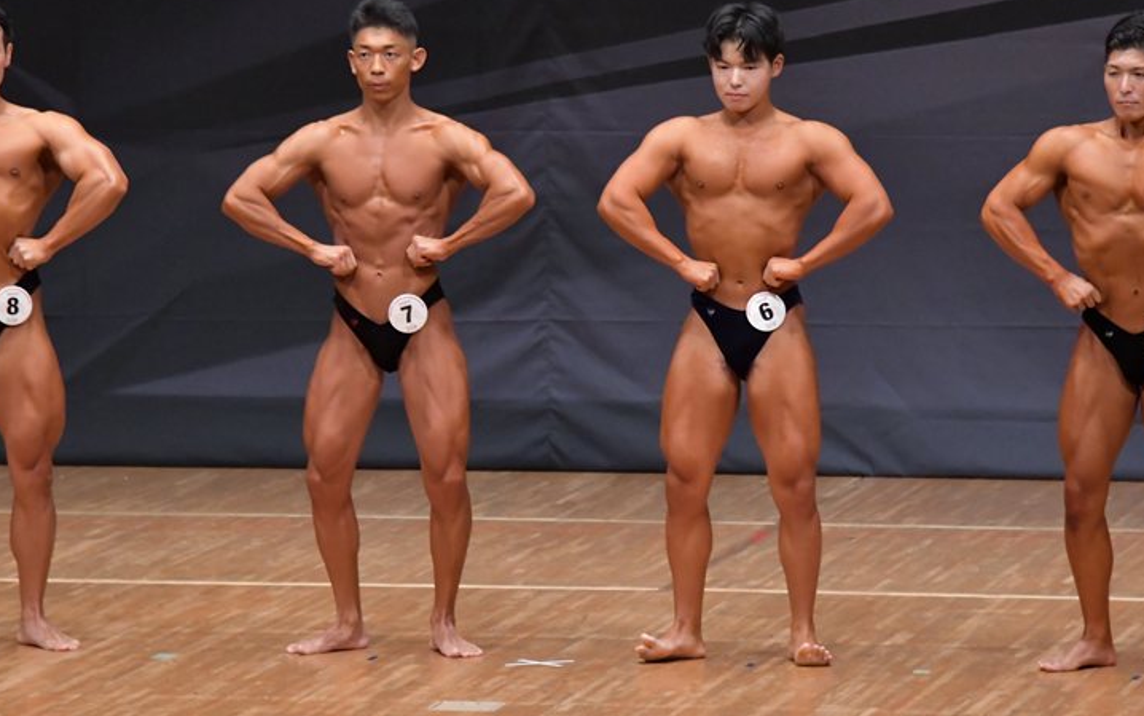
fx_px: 9261
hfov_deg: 7.1
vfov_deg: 4.4
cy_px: 362
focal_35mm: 297
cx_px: 600
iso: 6400
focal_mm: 180
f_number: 5.6
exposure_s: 1/400
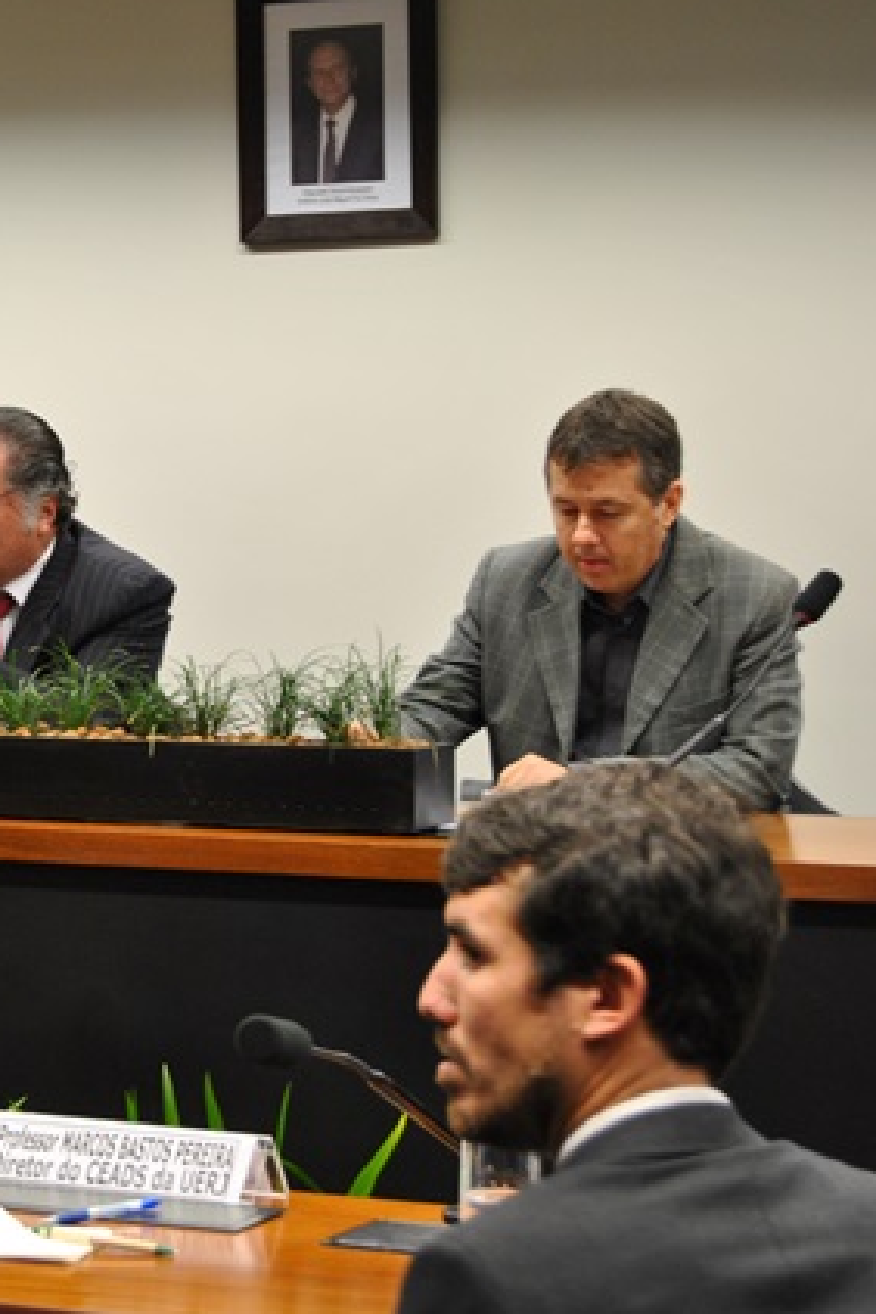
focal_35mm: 109
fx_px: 3978
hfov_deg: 12.4
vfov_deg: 18.8
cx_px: -65
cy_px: 662
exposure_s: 1/30
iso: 400
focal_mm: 48
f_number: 5.3
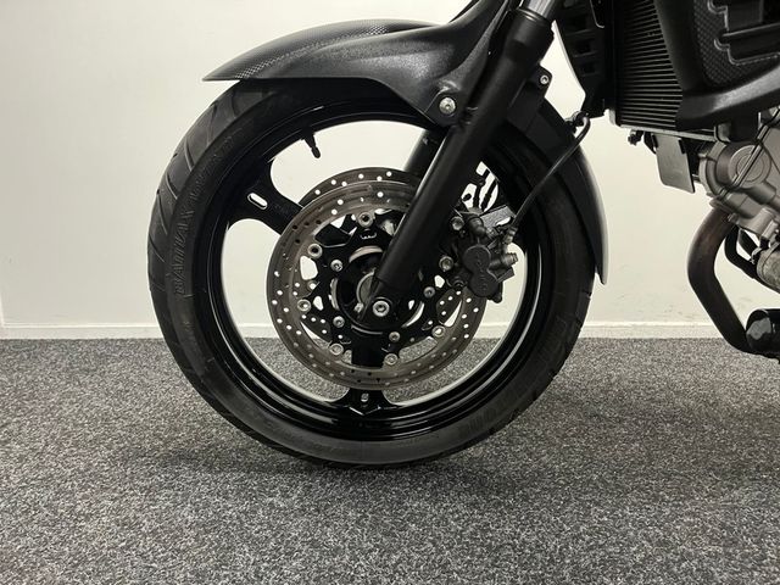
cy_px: 292
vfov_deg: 53.1
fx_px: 586
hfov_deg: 67.3
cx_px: 390
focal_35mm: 26
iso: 320
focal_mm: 5.1
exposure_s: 1/50
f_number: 1.6
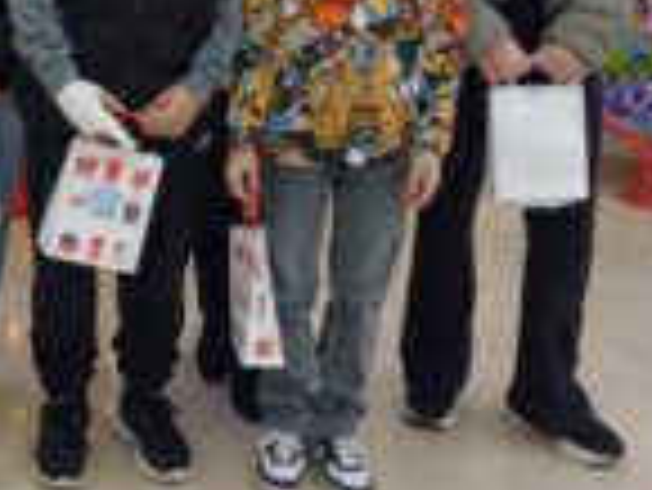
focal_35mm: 69
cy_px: 40
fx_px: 1301
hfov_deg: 27.6
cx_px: 135
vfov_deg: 20.9
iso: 250
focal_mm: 4.65
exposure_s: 1/33
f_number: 1.8
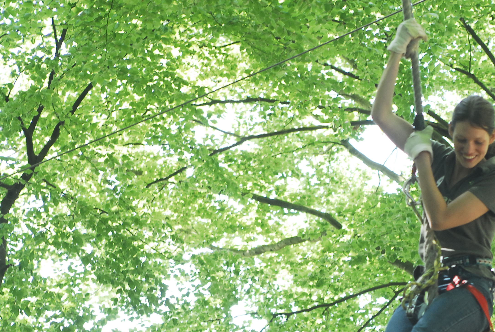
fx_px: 2588
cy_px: 288
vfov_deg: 7.3
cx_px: 431
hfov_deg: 10.9
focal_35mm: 188
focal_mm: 70
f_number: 5
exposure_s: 1/100
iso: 400
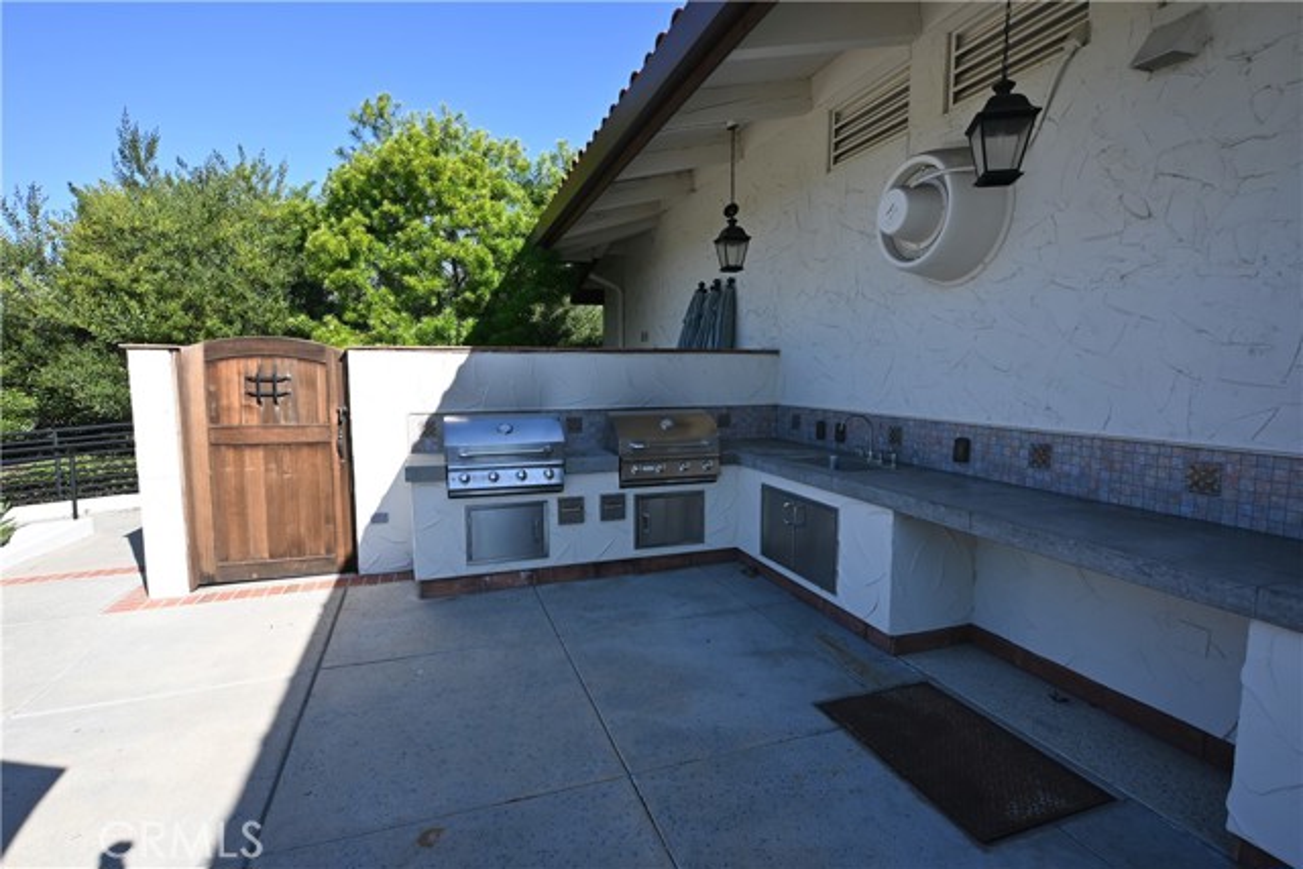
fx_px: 652
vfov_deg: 67.4
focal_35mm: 18
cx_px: 652
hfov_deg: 90.0
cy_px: 434
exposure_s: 1/250
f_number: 5.6
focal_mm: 12
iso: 100
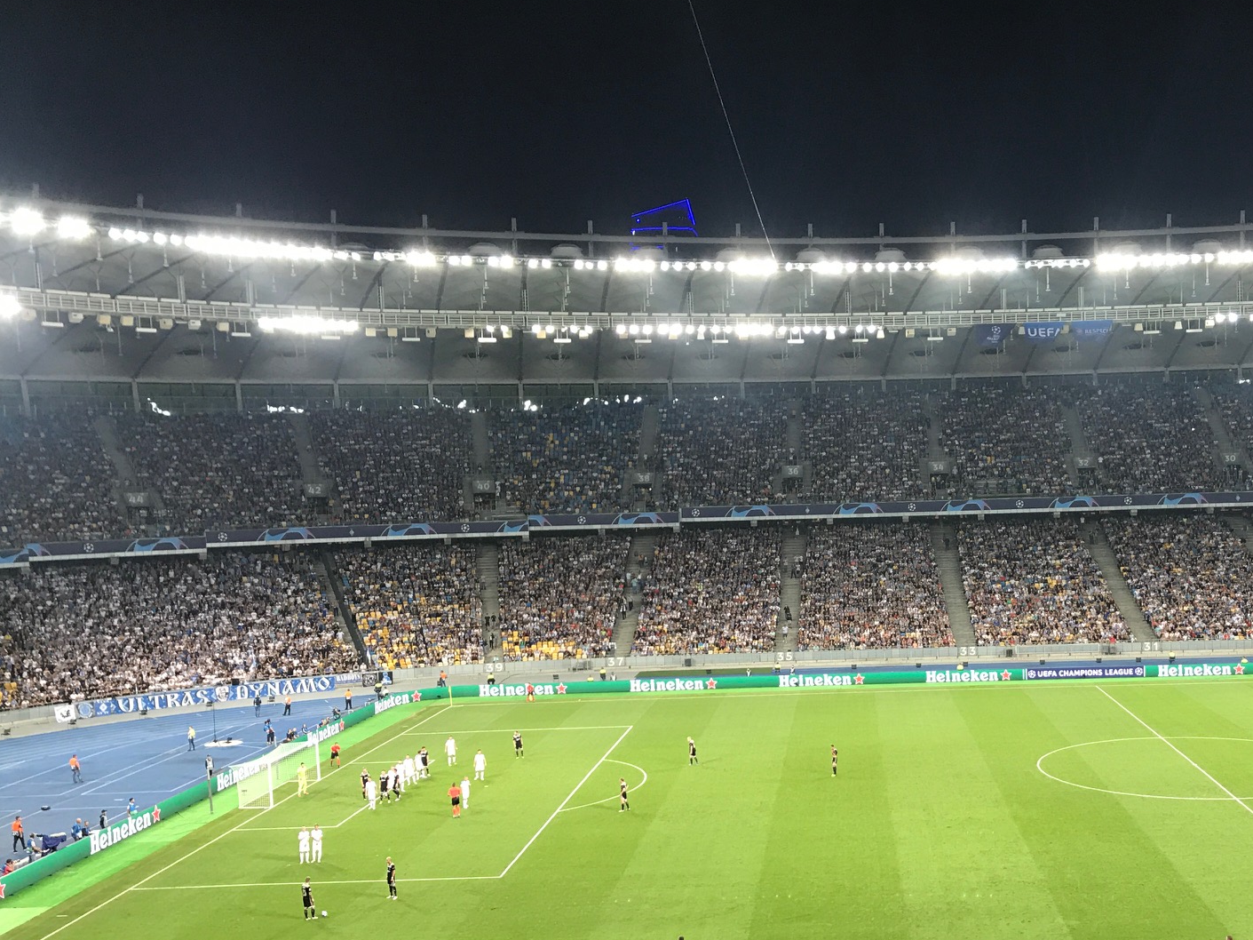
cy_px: 587
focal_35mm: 40
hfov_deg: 45.7
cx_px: 880
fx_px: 1448
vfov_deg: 35.8
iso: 20
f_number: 1.8
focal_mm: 3.99
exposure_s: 1/33
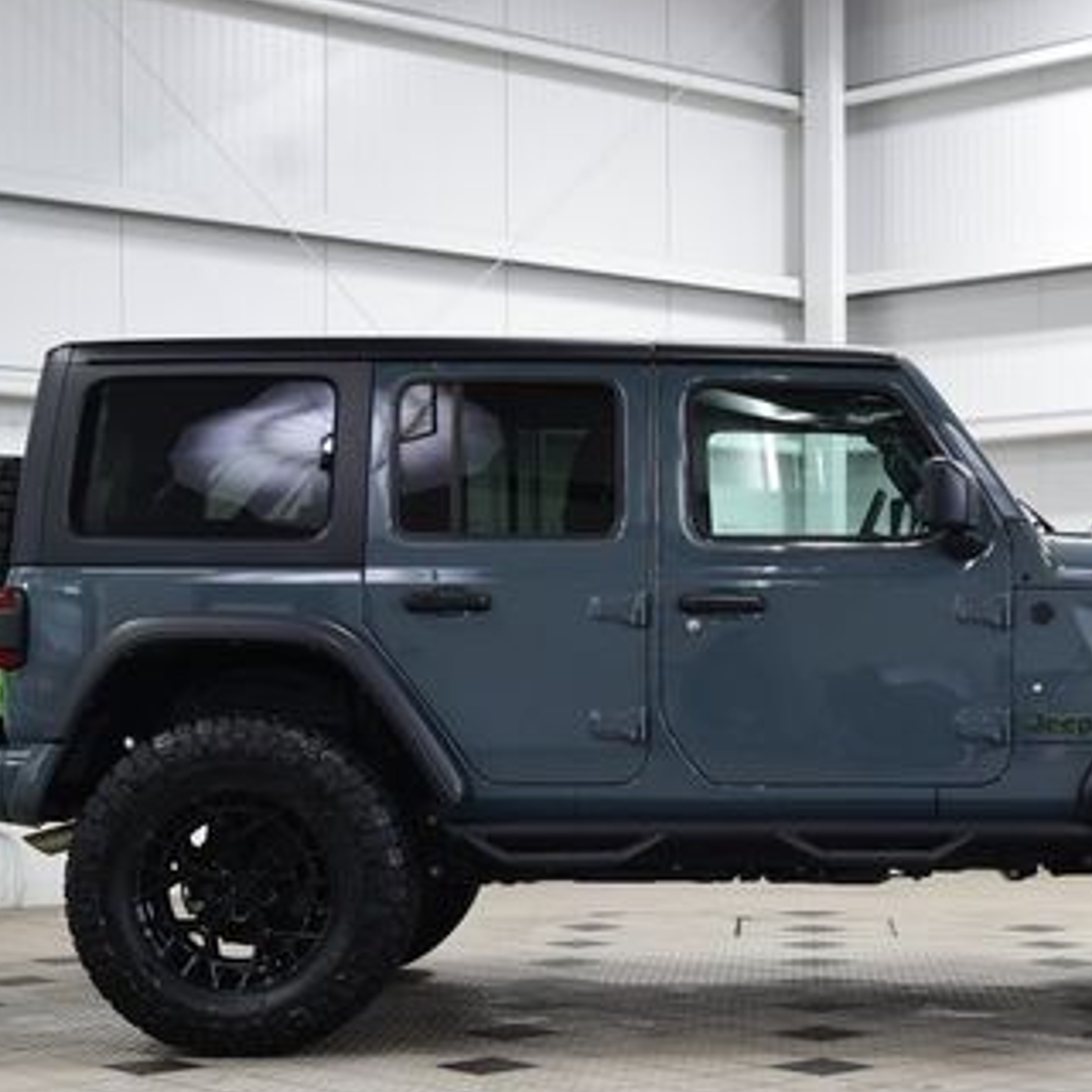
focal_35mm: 74
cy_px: 698
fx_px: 2636
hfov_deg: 23.3
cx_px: 764
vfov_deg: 23.3
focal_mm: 29
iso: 450
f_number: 6.3
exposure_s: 1/15
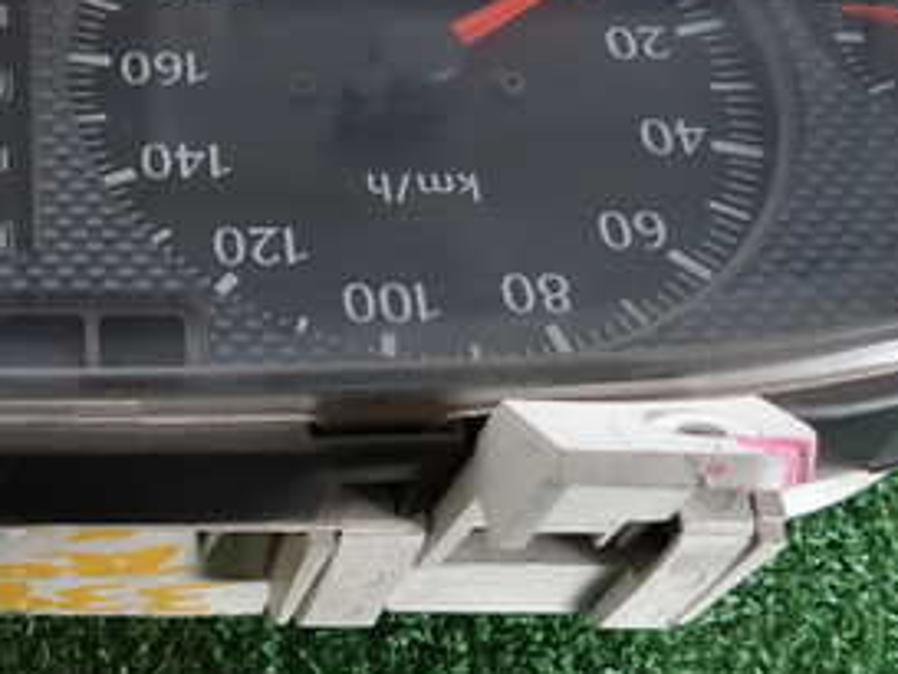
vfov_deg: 26.6
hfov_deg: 32.0
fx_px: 1427
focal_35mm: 55
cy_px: 381
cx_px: -13
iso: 160
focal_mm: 4.5
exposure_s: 1/60
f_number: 2
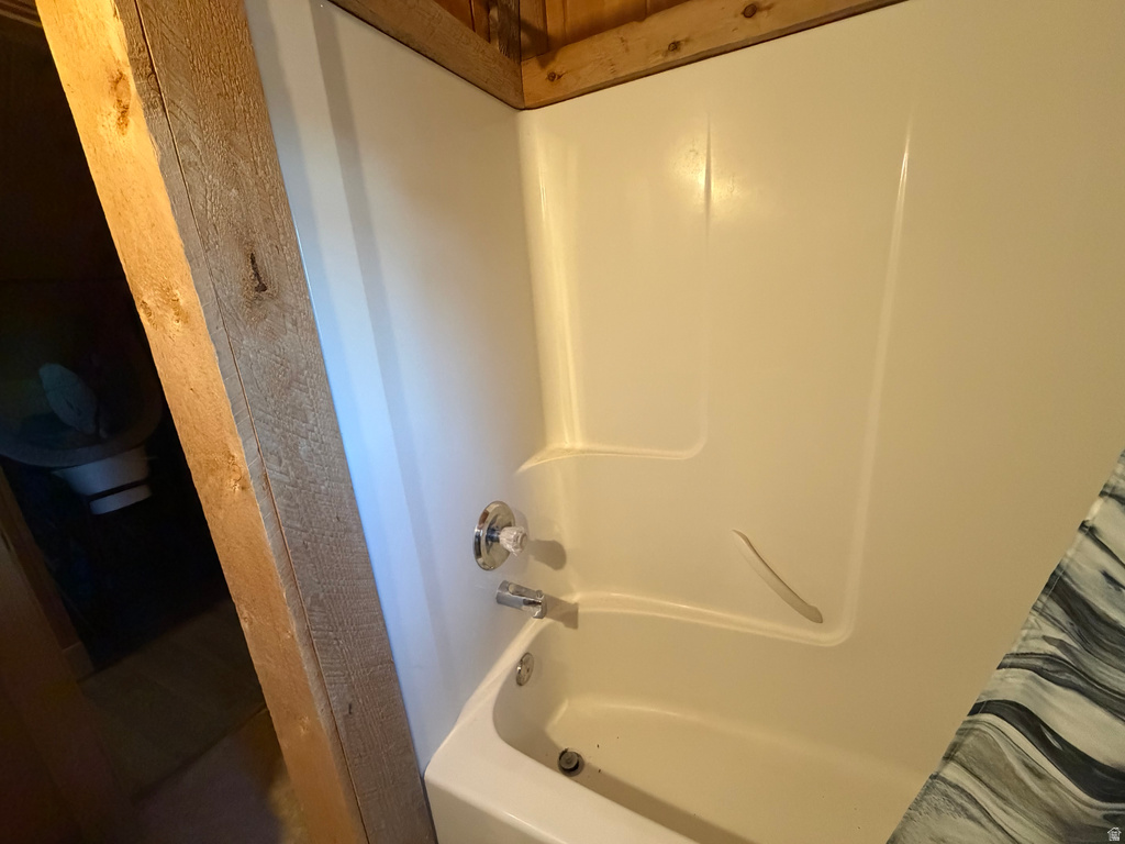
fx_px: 455
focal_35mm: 14
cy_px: 422
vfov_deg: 85.7
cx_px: 562
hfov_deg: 102.1
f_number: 2.2
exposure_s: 1/60
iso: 640
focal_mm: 2.22
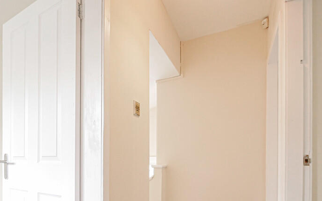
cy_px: 168
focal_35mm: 22
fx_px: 193
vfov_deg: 50.8
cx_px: 120
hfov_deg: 78.2
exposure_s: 1/60
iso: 1250
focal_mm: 7
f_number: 4
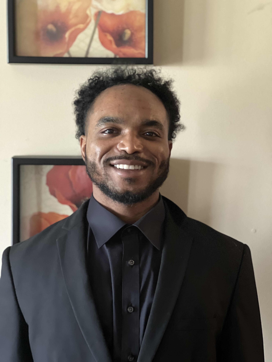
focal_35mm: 77
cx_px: 136
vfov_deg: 25.3
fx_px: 807
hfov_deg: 19.1
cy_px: 181
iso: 1000
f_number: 2.8
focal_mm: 9
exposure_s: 1/15
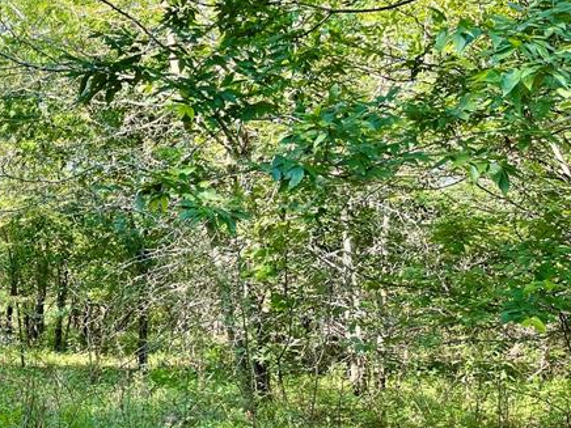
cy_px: 348
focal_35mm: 61
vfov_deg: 23.6
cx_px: -58
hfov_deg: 28.7
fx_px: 1006
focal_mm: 5.1
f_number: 1.6
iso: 40
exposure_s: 1/166
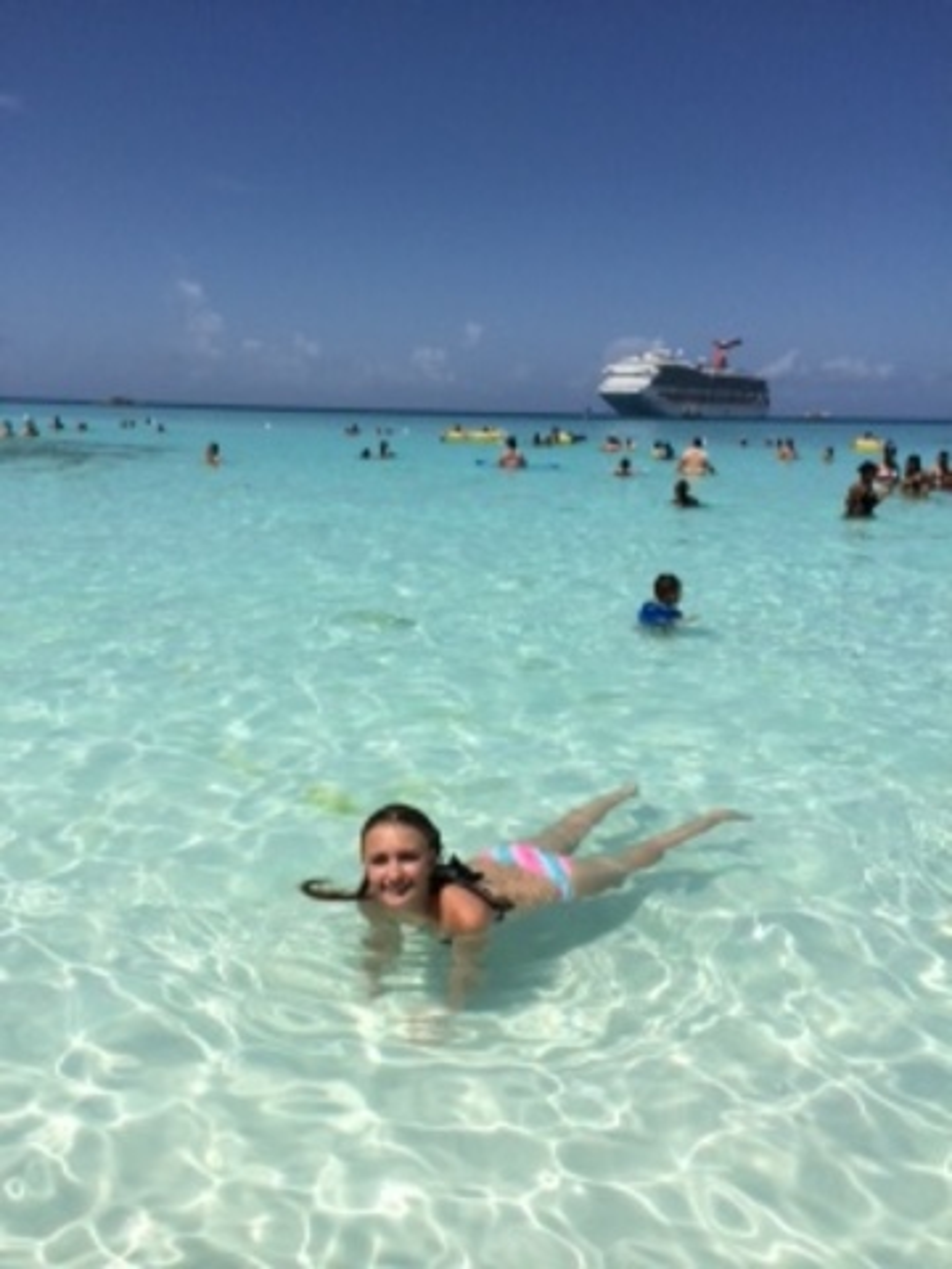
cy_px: 634
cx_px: 476
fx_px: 1100
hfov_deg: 46.8
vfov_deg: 60.0
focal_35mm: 30
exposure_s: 1/6849
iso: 40
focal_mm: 4.12
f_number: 2.2
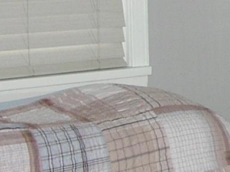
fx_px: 1388
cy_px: 8
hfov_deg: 8.9
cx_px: 464
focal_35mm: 209
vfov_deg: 7.1
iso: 67
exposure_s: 1/60.1
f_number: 2.7
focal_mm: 6
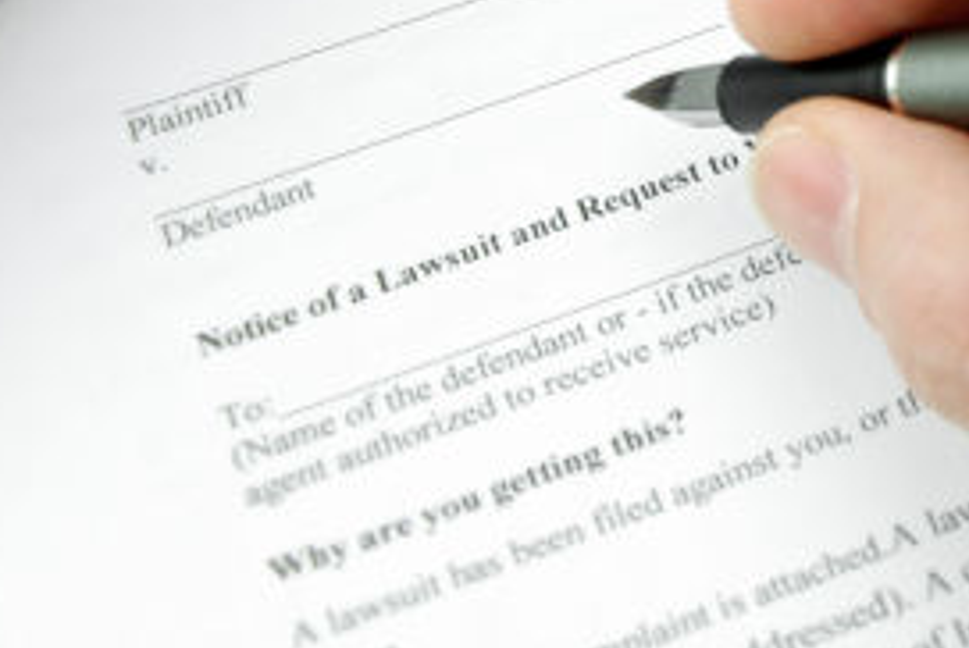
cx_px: 1030
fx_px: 3611
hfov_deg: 15.0
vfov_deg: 10.2
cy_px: -30
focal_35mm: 134
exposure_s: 1/5
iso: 100
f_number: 13
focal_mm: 38
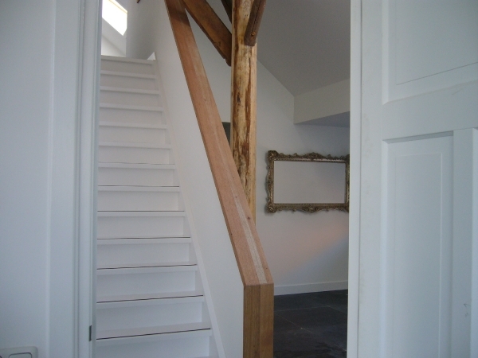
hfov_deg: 52.6
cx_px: 239
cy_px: 179
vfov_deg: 40.7
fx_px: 483
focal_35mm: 35
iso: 100
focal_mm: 5.8
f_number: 2.8
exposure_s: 1/80
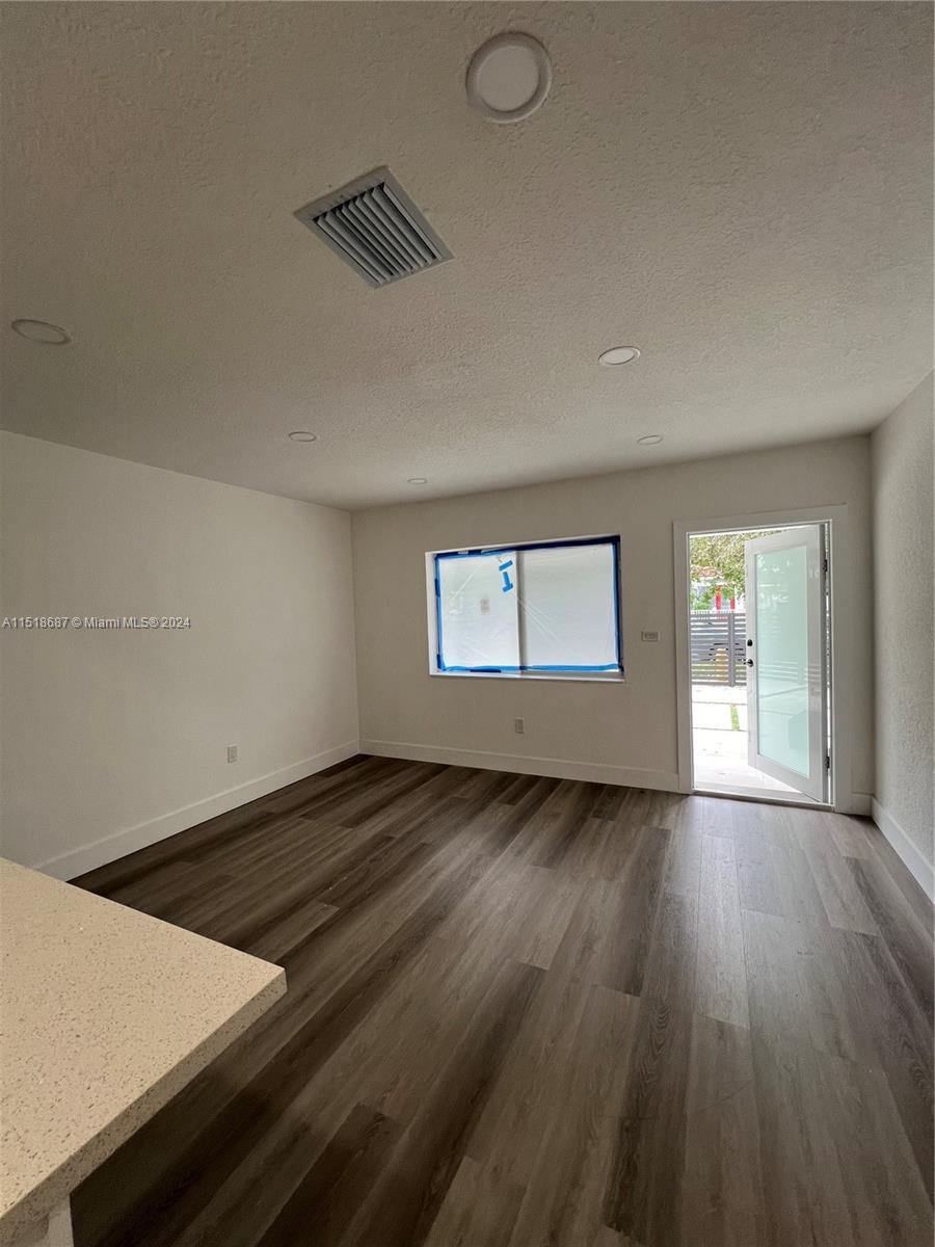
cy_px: 624
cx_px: 468
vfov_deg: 106.2
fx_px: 468
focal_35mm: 13
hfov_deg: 89.9
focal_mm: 1.57
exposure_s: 1/120
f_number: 1.8
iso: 80
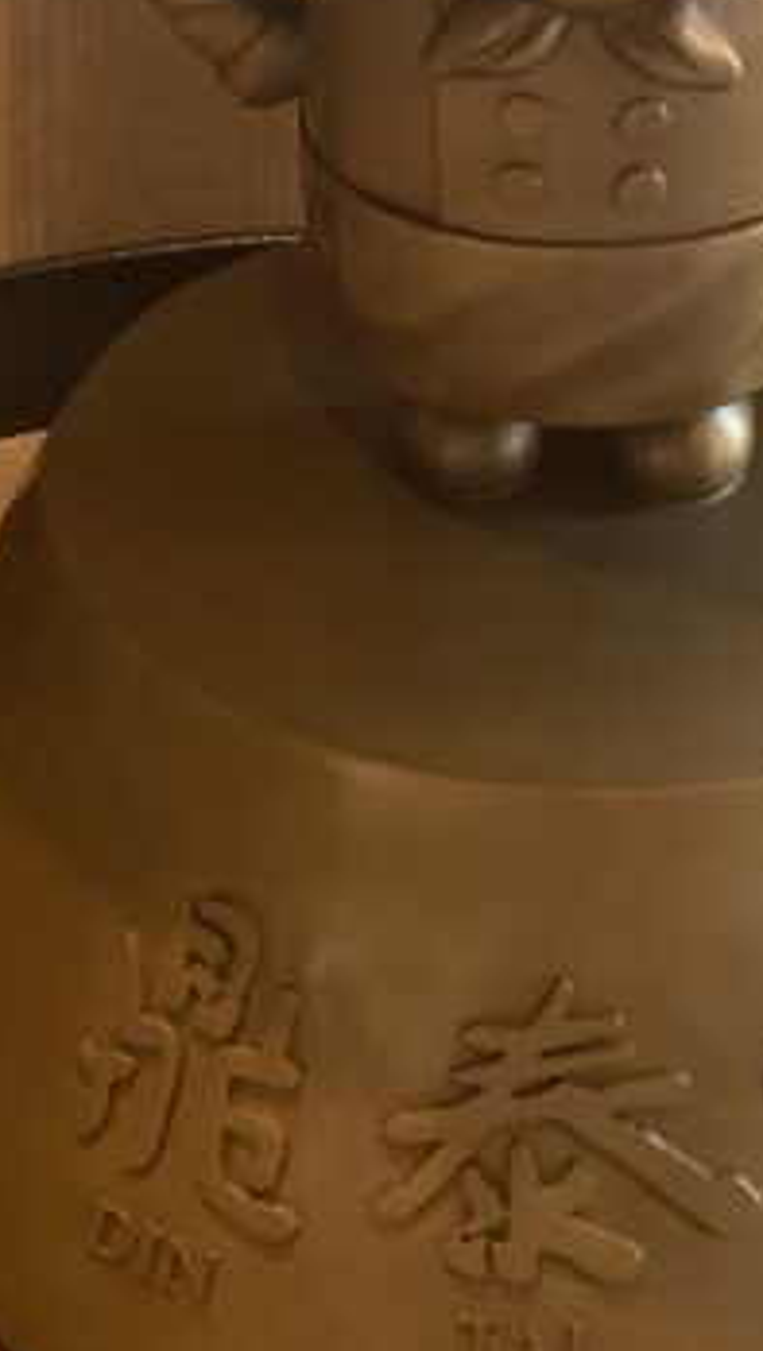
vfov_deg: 23.5
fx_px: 2977
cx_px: 604
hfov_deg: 14.5
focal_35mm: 83
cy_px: -244
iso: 160
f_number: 1.8
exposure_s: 1/60
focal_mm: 4.25
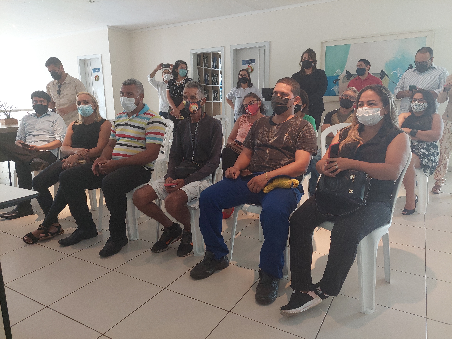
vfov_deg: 56.8
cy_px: 170
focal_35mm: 24
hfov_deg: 71.6
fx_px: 313
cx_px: 226
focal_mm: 5.23
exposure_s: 1/60
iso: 320
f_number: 1.8
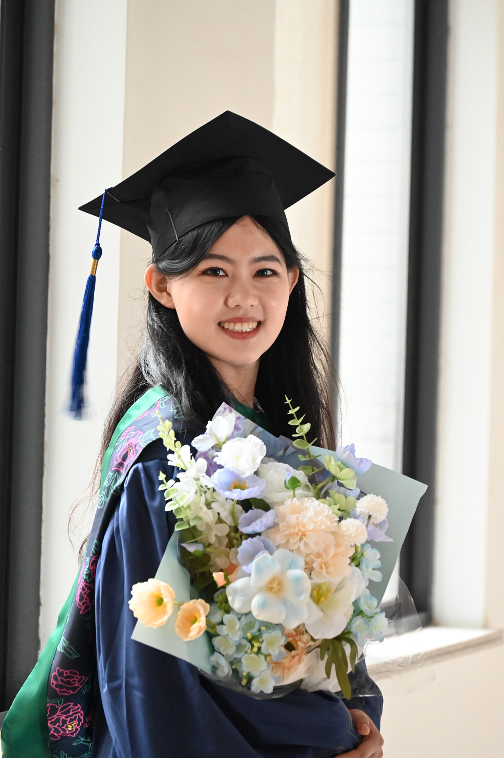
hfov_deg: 7.6
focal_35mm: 180
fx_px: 3783
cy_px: 379
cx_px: 252
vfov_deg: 11.4
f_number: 6.3
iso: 12800
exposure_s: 1/40
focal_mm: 180
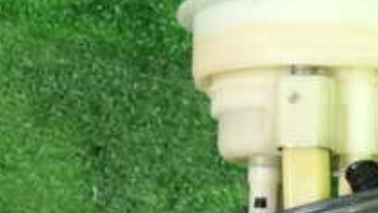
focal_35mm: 129
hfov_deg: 16.0
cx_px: 449
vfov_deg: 9.2
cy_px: 280
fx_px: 1293
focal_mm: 7.31
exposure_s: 1/40
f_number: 2.8
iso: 640
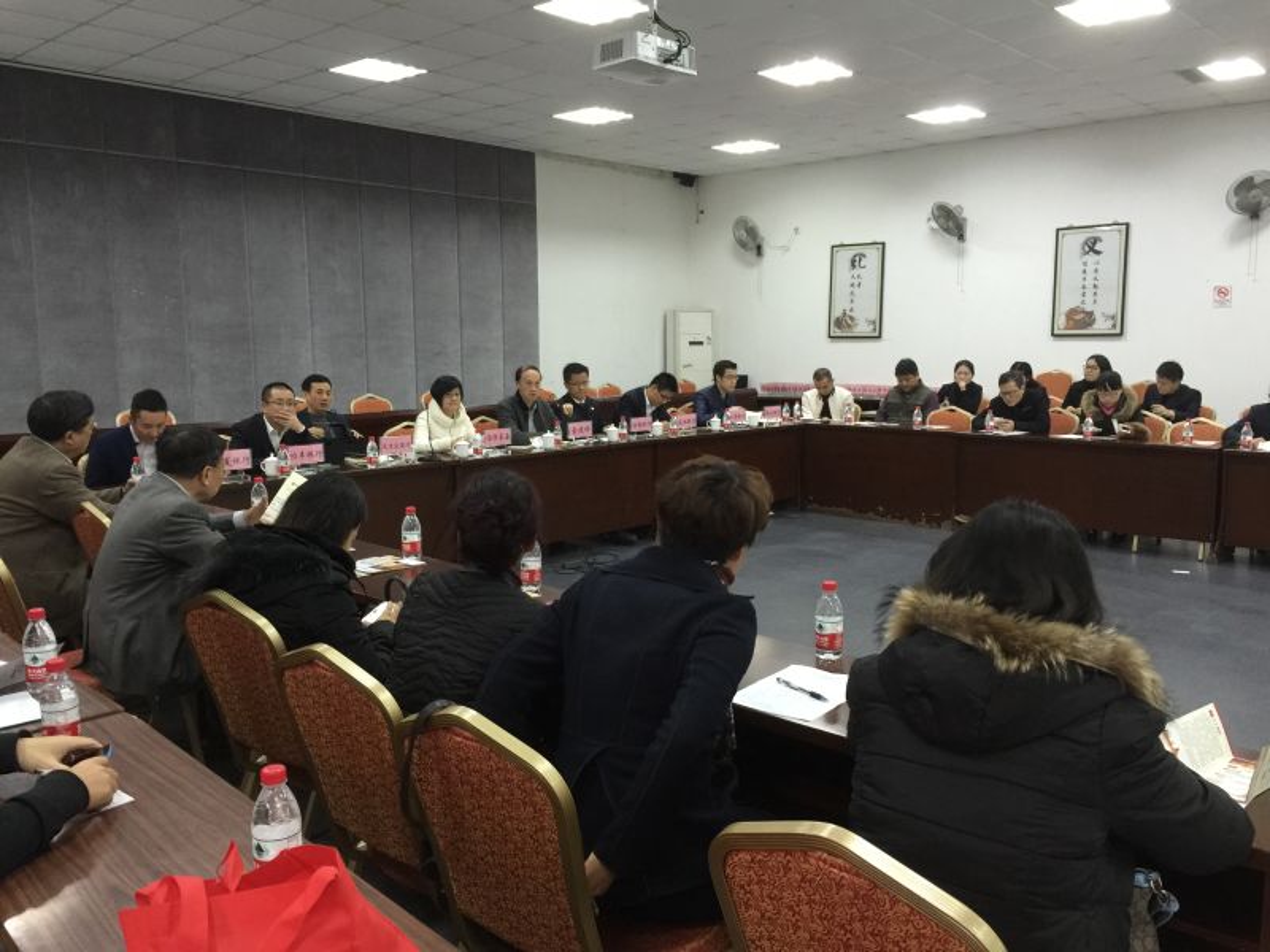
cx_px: 635
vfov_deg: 48.2
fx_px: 1064
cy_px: 476
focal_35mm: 29
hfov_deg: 61.7
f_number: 2.2
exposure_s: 1/10
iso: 100
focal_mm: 4.15
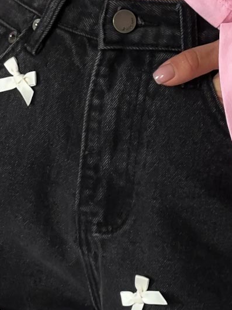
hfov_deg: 10.2
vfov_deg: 13.6
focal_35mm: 145
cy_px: 73
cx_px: 150
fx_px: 1297
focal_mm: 6.86
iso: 200
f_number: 1.8
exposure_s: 1/60
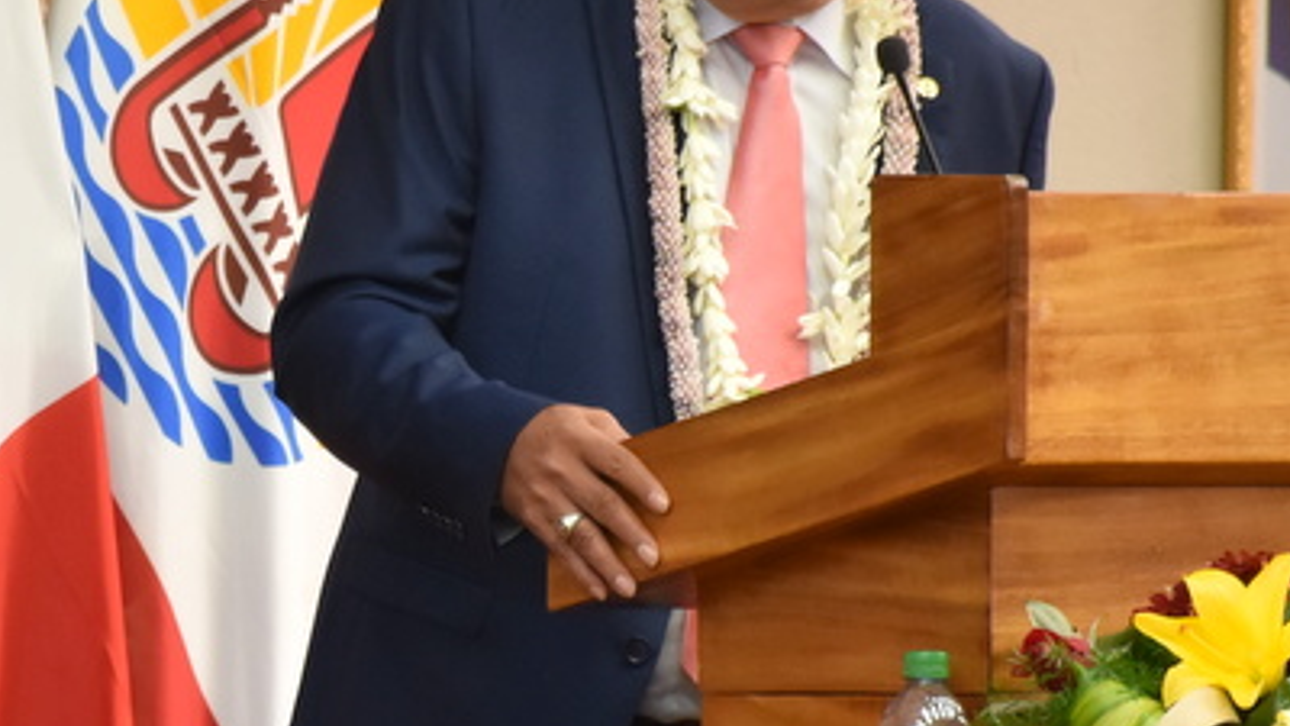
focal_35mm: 563
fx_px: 19258
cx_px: 187
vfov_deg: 2.2
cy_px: 244
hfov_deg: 3.8
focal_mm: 140
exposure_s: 1/100
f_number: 5.6
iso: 1000
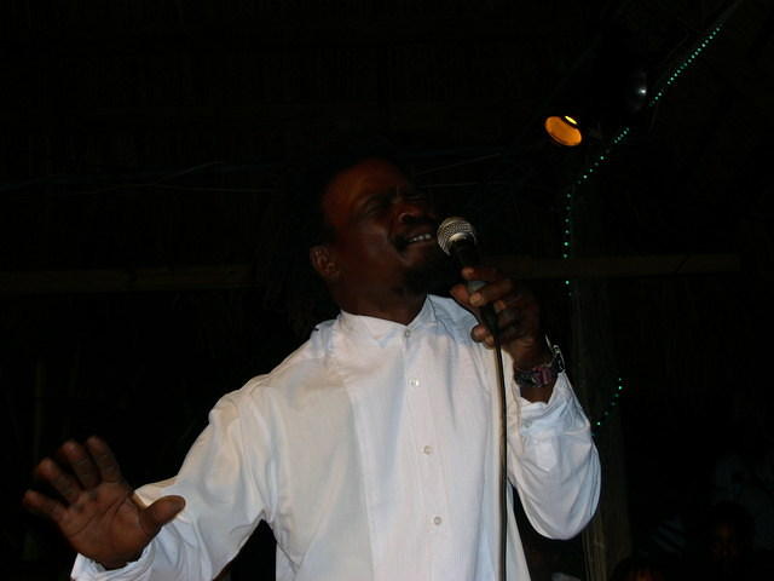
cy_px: 290
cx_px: 387
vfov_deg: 20.4
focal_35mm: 72
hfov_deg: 27.0
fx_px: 1610
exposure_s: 1/60
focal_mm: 15.3
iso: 100
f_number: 3.8
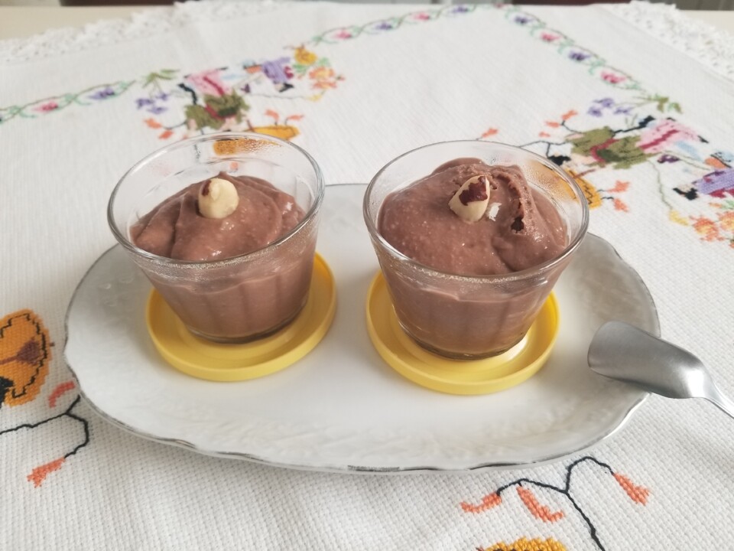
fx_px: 551
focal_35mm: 26
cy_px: 276
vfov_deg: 53.1
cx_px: 367
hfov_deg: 67.3
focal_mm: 4.25
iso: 80
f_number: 1.7
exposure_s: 1/50
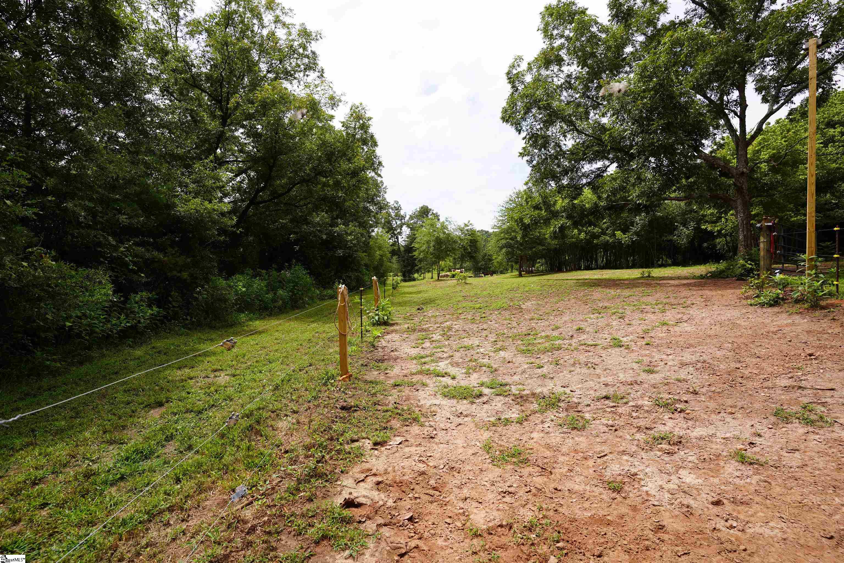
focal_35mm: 17
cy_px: 282
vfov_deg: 70.4
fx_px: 399
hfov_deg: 93.3
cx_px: 422
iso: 100
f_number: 5
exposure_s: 1/400
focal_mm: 17
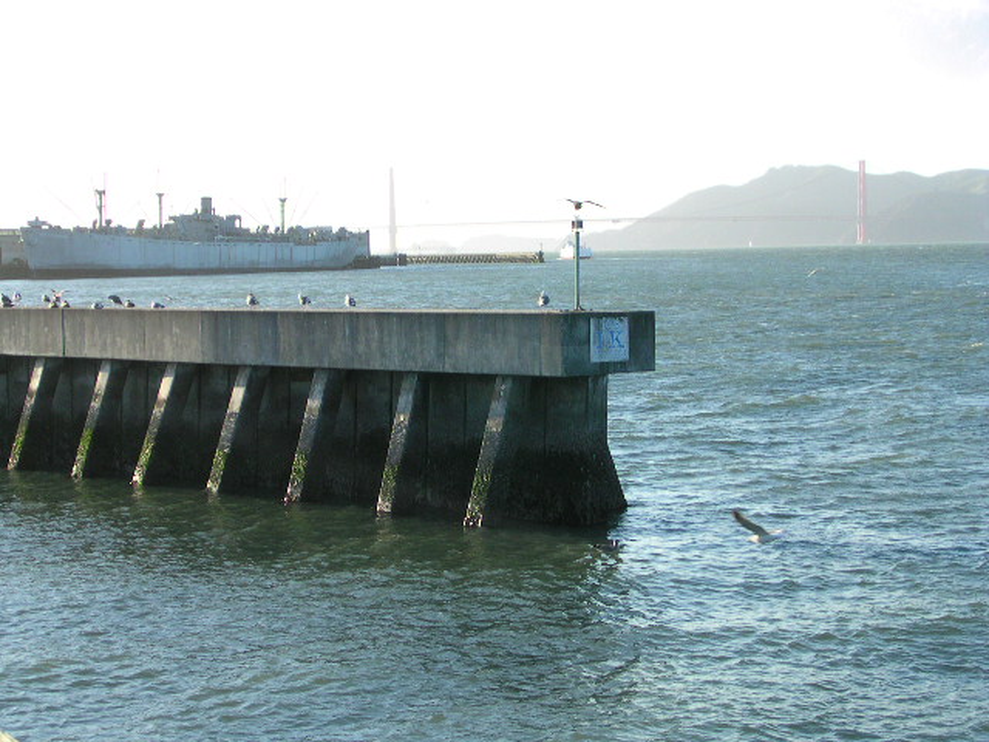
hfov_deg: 25.3
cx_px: 494
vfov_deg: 19.1
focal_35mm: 77
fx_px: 2200
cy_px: 371
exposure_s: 1/183
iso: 100
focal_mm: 11.8
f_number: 4
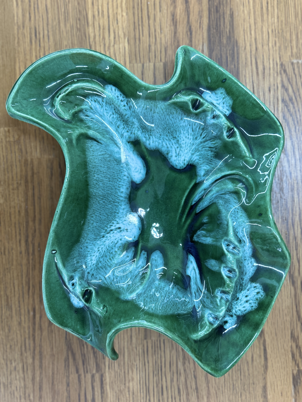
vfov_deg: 67.3
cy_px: 201
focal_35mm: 26
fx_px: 302
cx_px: 151
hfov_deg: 53.1
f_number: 1.5
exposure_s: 1/60
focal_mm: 5.7
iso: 125
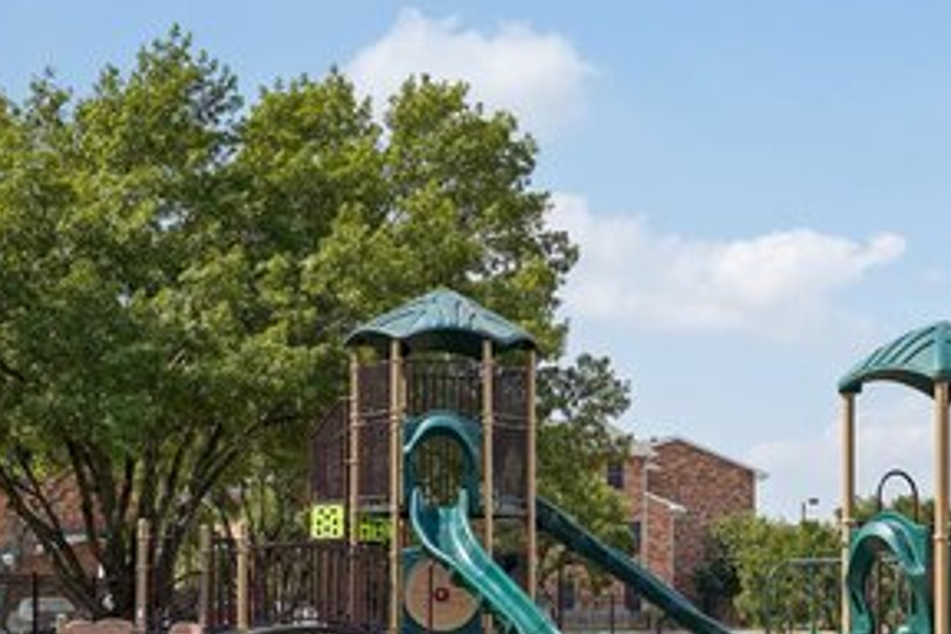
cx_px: 1010
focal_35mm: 71
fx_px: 1875
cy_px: 513
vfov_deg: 19.0
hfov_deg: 26.5
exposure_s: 1/320
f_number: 8
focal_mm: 32
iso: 100
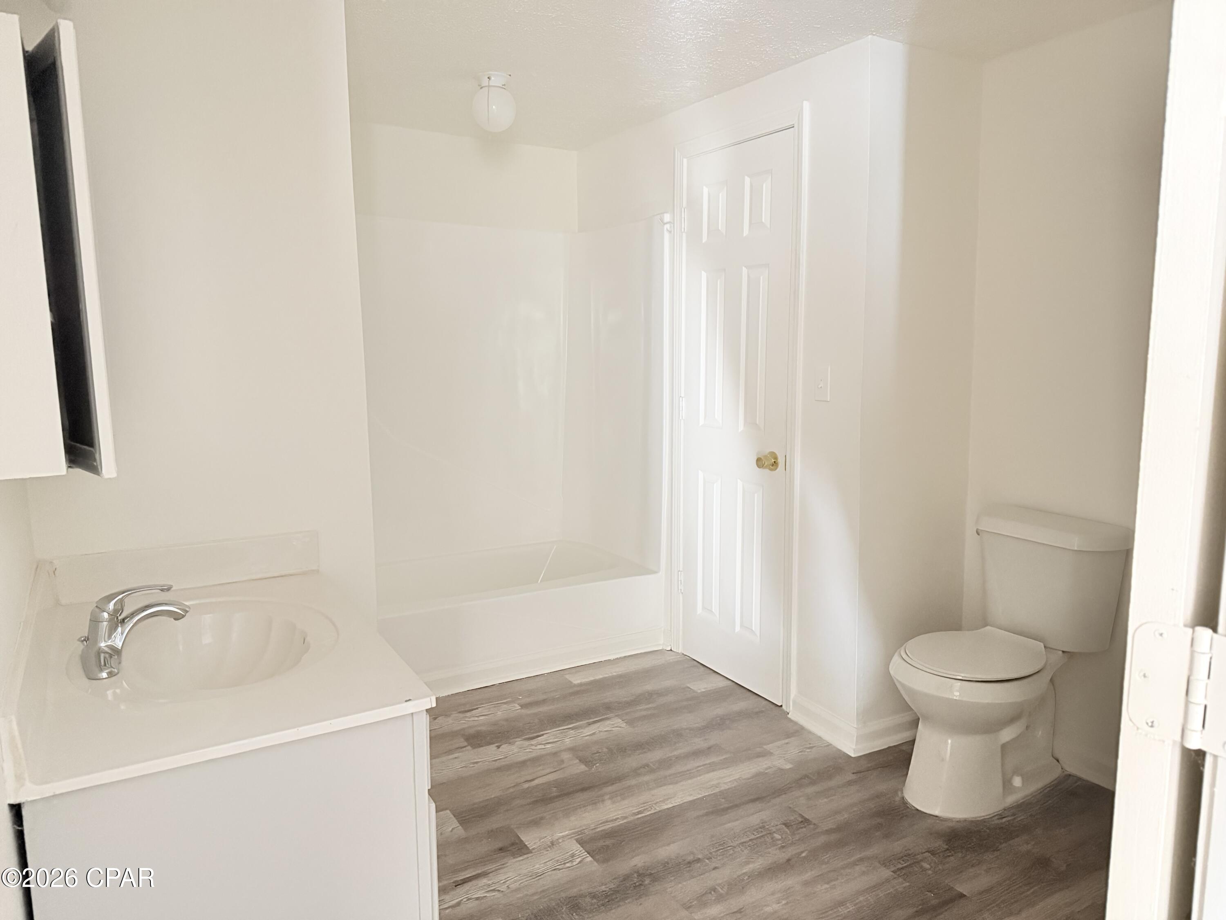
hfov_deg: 71.6
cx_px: 613
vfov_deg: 56.8
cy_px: 460
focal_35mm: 24
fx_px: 850
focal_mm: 6.76
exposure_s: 1/40
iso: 1000
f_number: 1.78
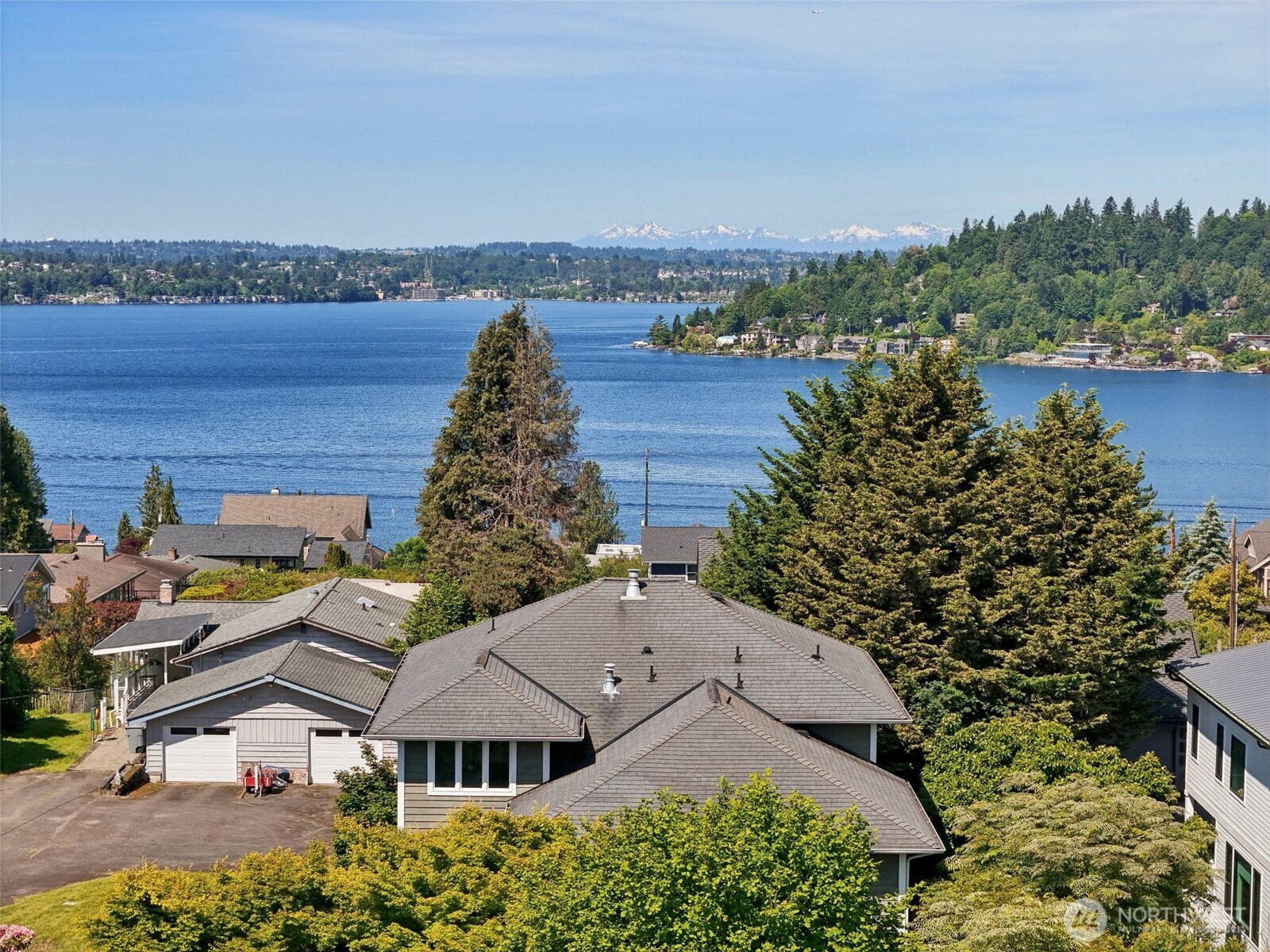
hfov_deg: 27.8
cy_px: 476
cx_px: 635
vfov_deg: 21.0
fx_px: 2568
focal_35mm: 70
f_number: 2.8
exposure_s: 1/1500
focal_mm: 19.4
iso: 100
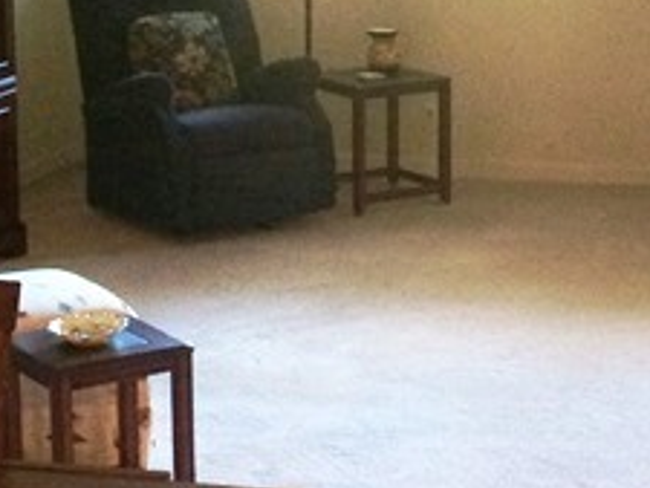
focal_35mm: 103
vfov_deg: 14.3
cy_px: 66
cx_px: 514
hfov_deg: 18.9
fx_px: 1935
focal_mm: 4.15
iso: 320
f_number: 2.2
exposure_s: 1/30
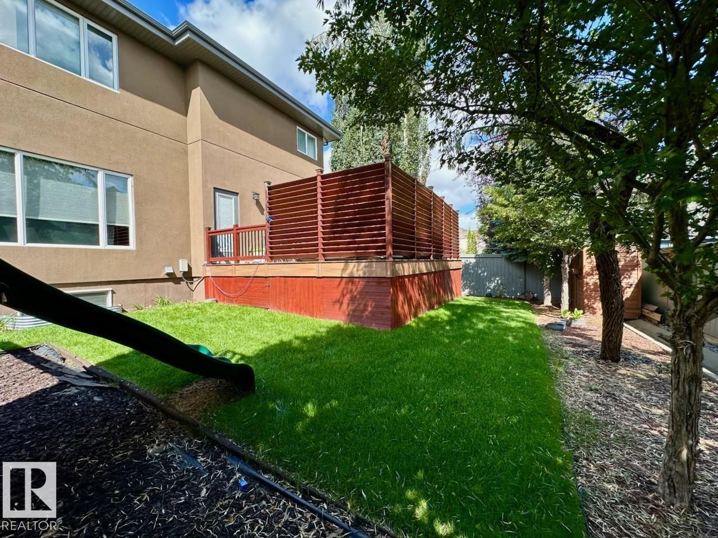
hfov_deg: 102.1
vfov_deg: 85.7
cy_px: 269
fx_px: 290
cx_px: 359
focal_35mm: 14
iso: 40
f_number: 2.2
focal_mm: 2.22
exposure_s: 1/485
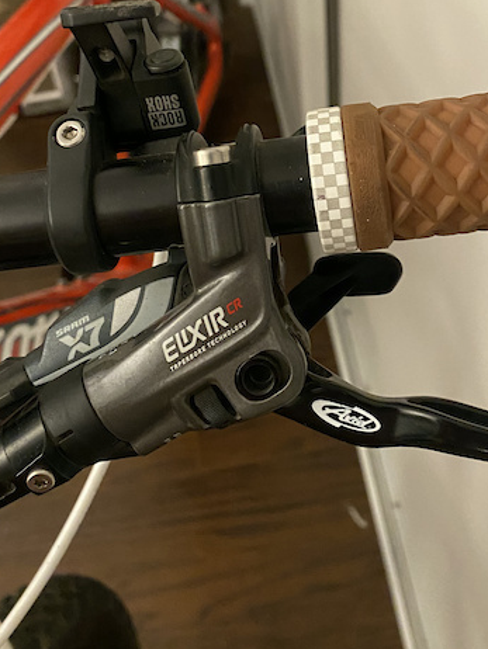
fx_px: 845
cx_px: 300
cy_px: 184
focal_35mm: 45
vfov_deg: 41.1
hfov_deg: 32.1
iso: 640
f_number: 1.8
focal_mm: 4.25
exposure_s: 1/30
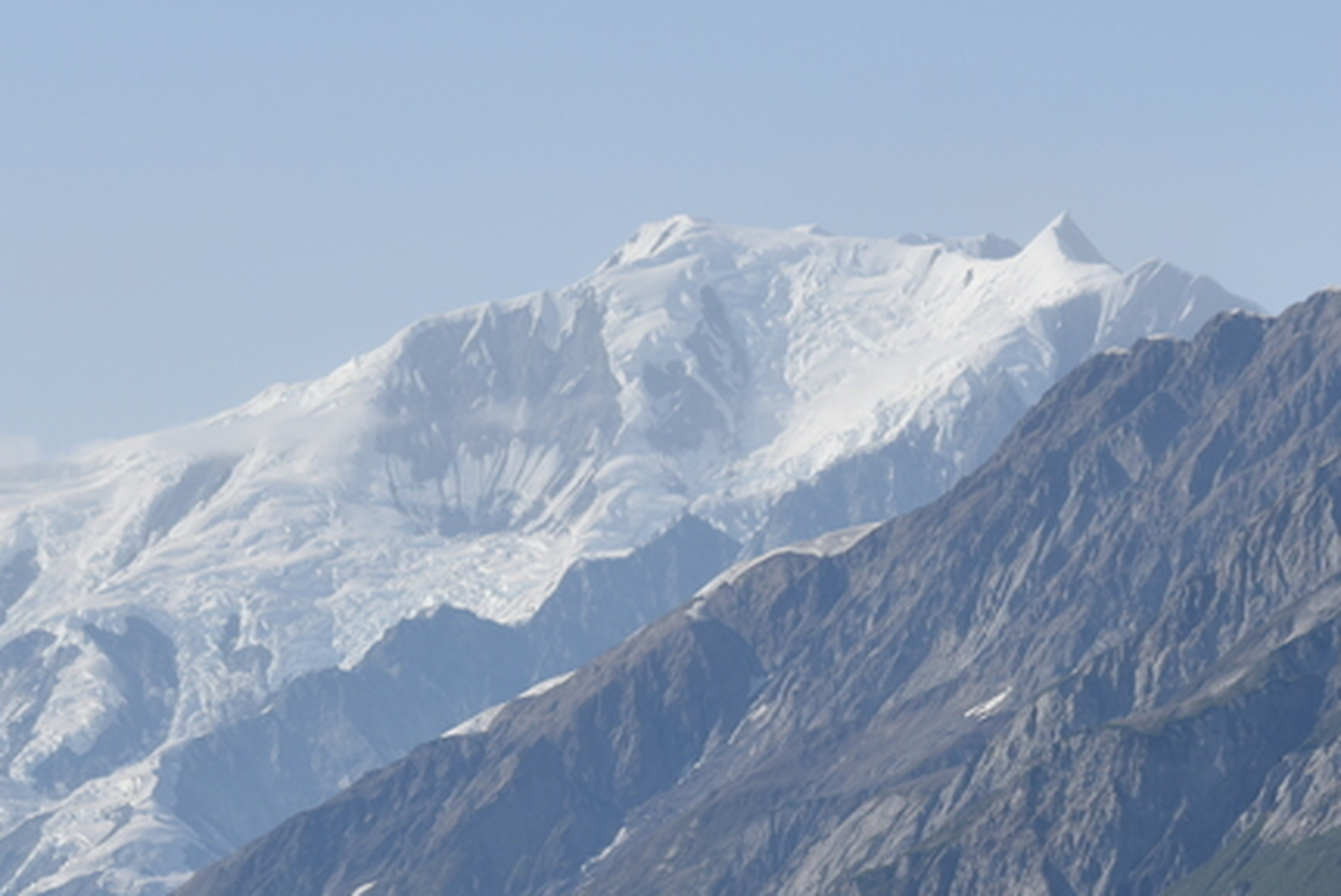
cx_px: 881
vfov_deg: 5.1
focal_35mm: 267
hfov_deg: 7.7
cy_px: 999
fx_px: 9952
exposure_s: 1/320
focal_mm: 90
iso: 100
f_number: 9
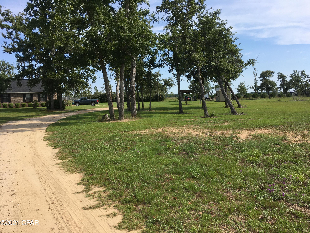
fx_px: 260
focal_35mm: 29
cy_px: 116
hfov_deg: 61.7
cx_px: 155
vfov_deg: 48.2
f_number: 2.2
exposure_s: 1/1603
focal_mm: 4.15
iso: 25
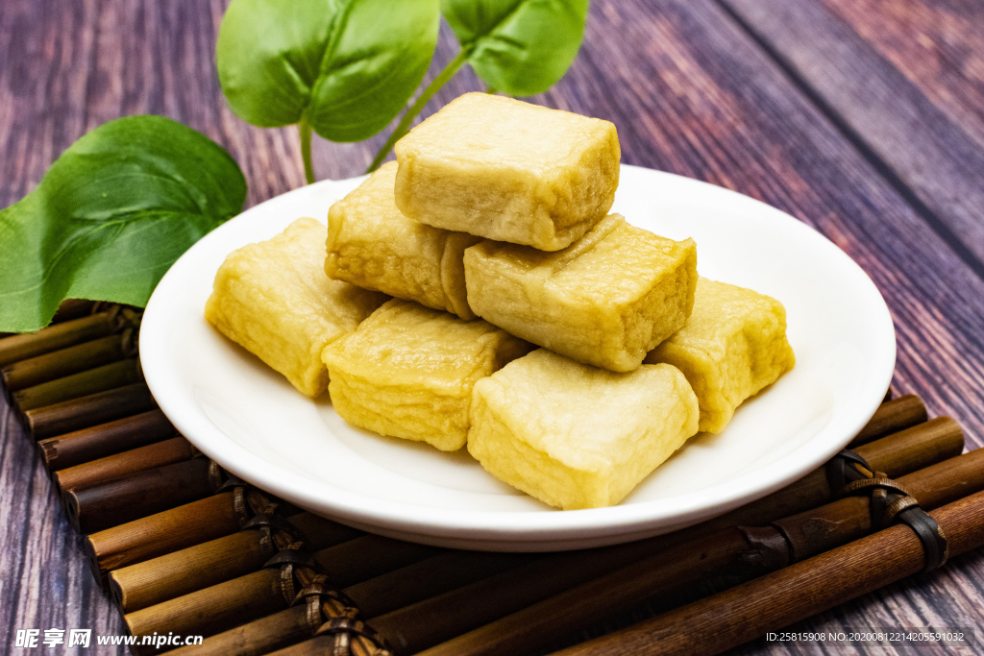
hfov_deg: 37.8
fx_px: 1435
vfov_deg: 25.8
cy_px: 328
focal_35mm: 52
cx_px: 492
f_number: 11
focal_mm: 35
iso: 1600
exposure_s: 1/125
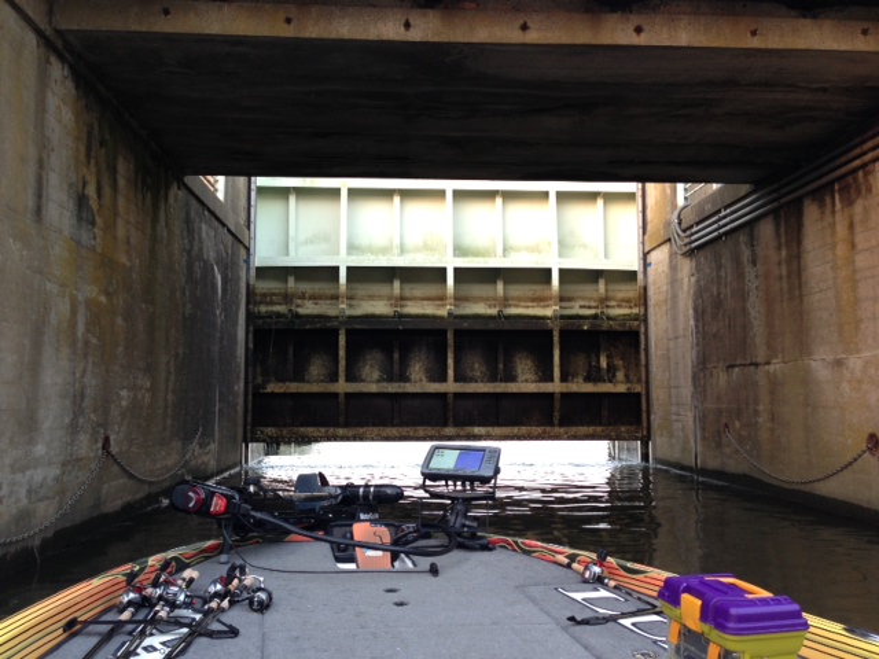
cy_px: 330
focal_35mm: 33
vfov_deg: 42.9
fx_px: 838
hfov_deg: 55.4
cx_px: 440
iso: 64
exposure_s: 1/20
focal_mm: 4.13
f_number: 2.4
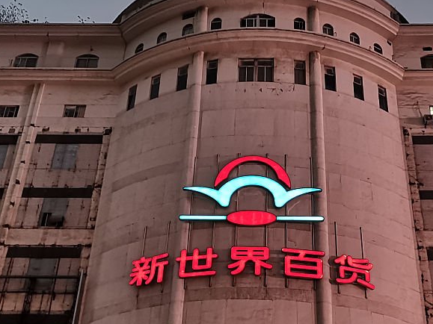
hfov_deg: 34.2
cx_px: 264
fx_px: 700
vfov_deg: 25.9
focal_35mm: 56
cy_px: 226
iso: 800
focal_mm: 3.95
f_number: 1.8
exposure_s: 1/33.3
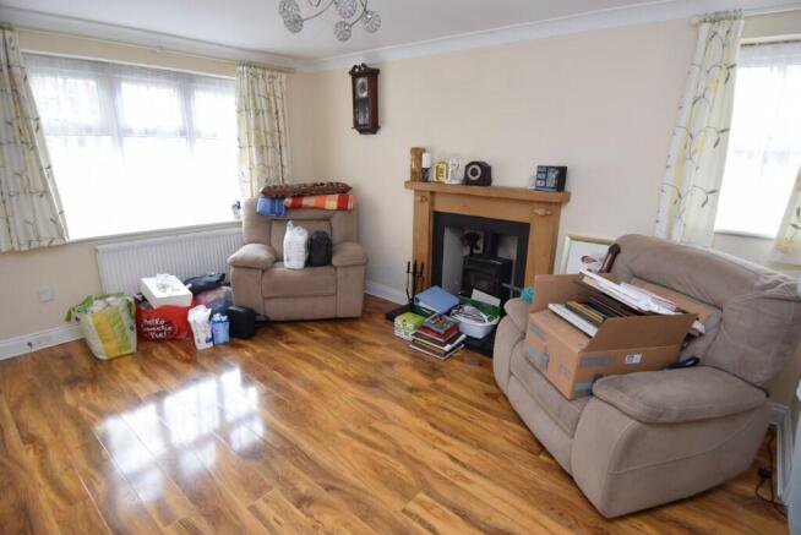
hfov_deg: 90.0
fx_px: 401
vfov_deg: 67.5
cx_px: 400
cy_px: 268
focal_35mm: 18
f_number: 5
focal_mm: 12
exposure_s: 1/100
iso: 400
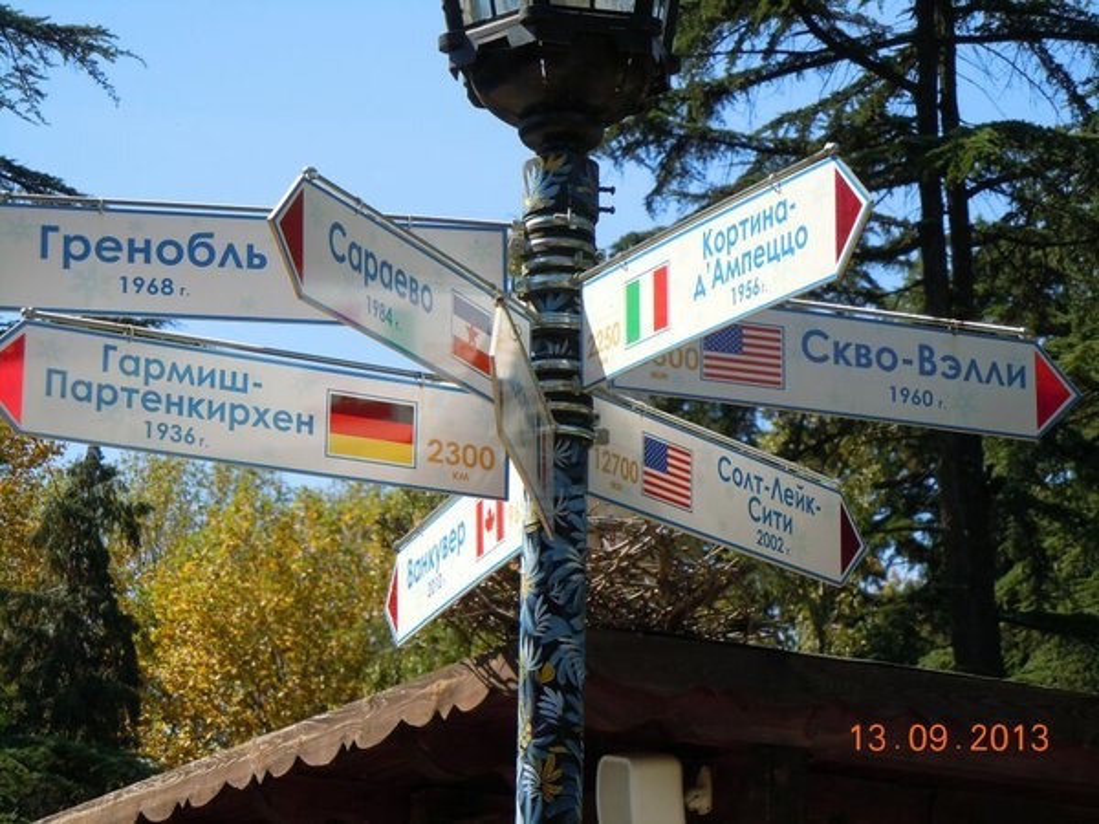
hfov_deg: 17.0
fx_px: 3683
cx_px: 550
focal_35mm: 116
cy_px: 412
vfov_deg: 12.8
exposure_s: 1/400
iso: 100
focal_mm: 20.9
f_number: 4.6
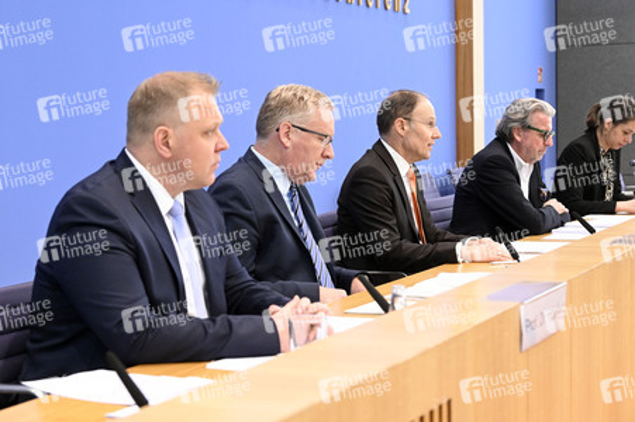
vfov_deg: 18.9
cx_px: 318
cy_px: 211
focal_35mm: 72
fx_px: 1269
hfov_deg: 28.1
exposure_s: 1/400
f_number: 6.3
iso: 5000
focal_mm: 72
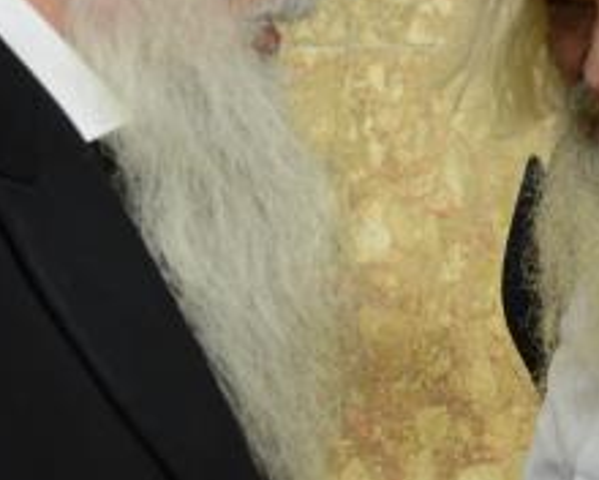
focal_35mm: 163
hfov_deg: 11.6
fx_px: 2893
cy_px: 314
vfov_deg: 9.5
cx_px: 708
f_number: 5
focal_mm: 25
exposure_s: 1/125
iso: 1000
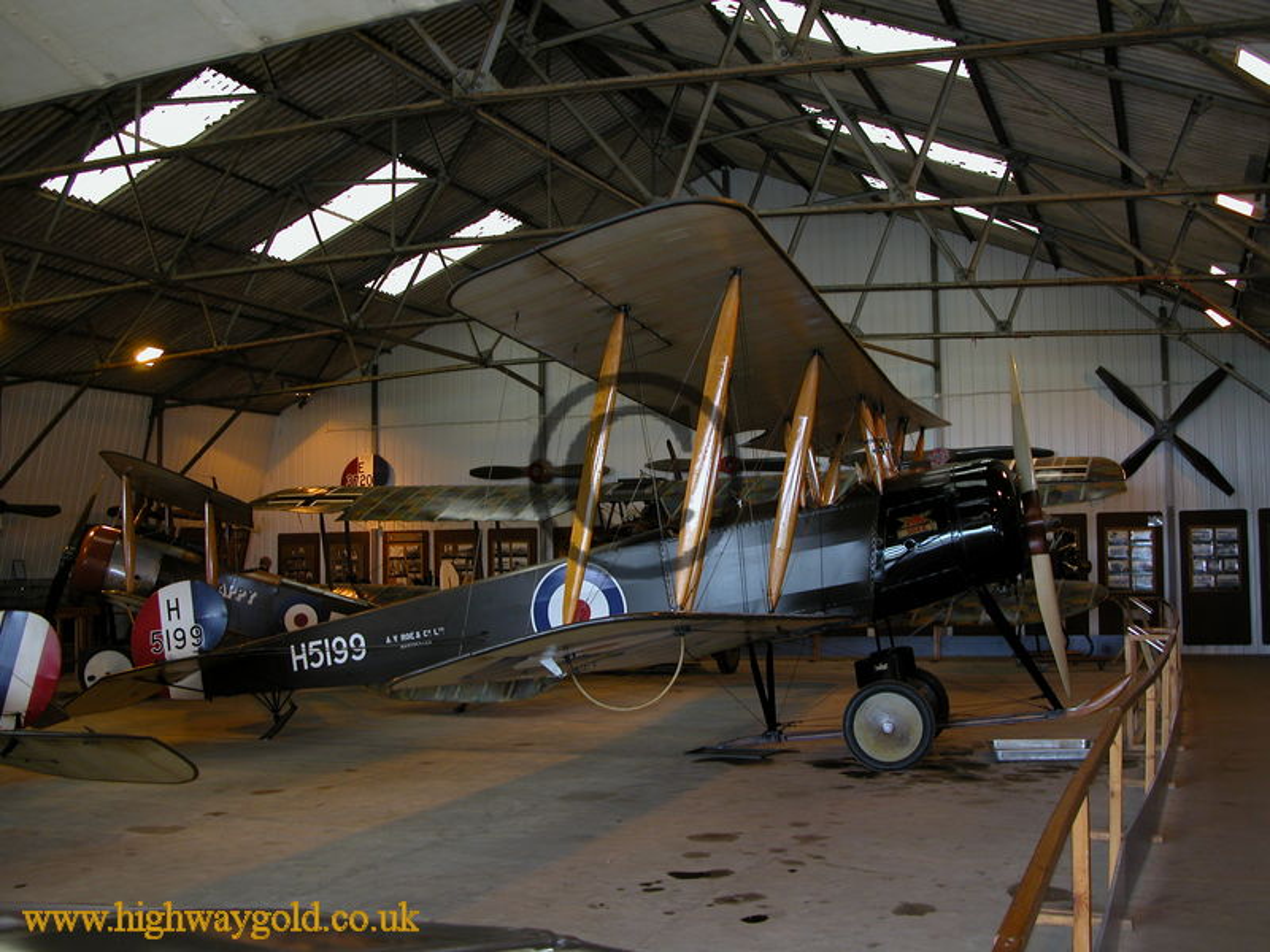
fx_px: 1357
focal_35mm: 37
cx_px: 635
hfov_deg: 50.1
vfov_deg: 38.7
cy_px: 476
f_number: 2.8
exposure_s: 1/30
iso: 100
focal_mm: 9.5
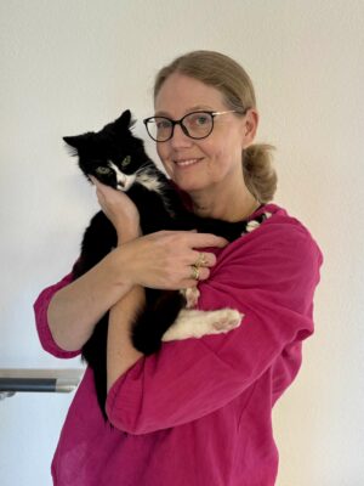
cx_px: 182
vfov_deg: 71.6
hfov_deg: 56.8
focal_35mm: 24
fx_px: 336
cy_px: 243
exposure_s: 1/50
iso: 250
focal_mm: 6.76
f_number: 1.78
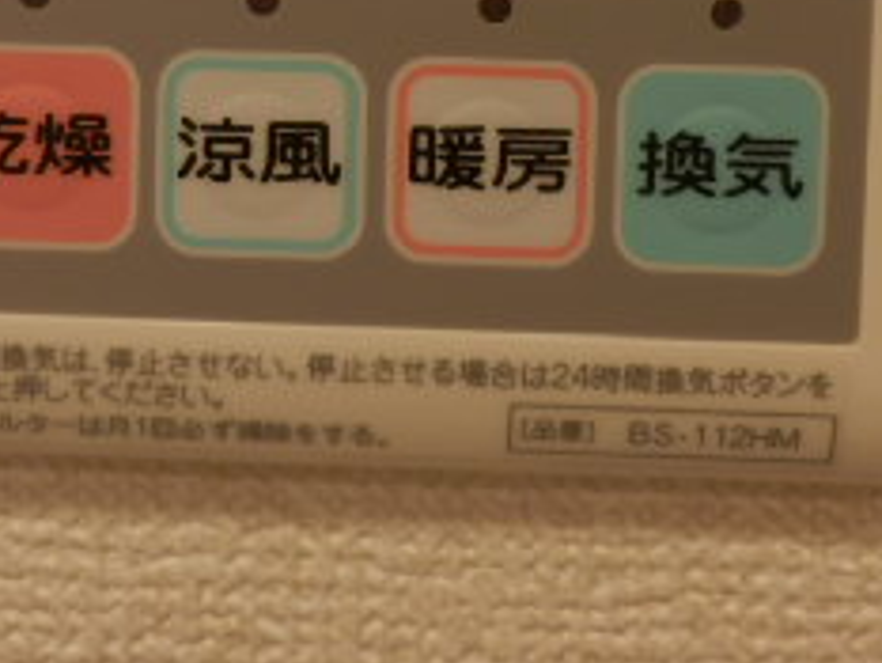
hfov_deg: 29.3
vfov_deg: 20.9
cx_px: 352
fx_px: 1683
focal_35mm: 66
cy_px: -117
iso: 80
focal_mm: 4.2
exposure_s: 1/30
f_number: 3
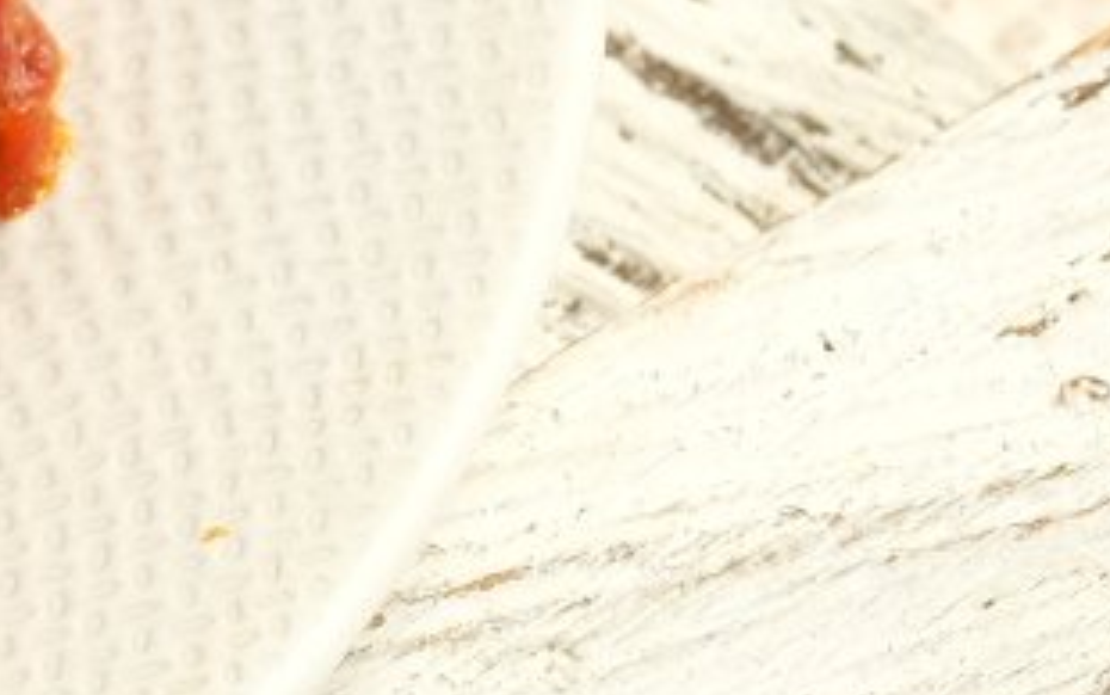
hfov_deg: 2.4
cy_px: -159
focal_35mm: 869
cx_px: -1389
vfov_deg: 1.5
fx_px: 26298
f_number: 8
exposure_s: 1/100
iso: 200
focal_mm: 110.3
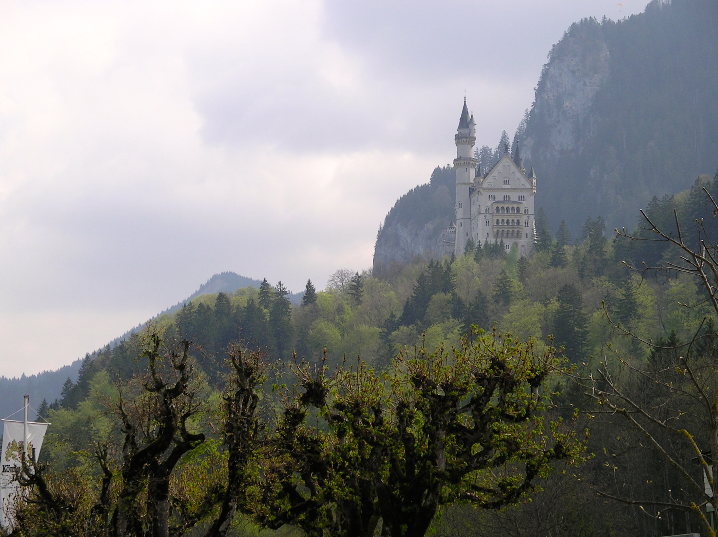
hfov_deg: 17.3
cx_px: 359
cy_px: 268
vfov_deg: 13.0
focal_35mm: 114
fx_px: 2362
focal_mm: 23.8
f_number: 5
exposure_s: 1/556
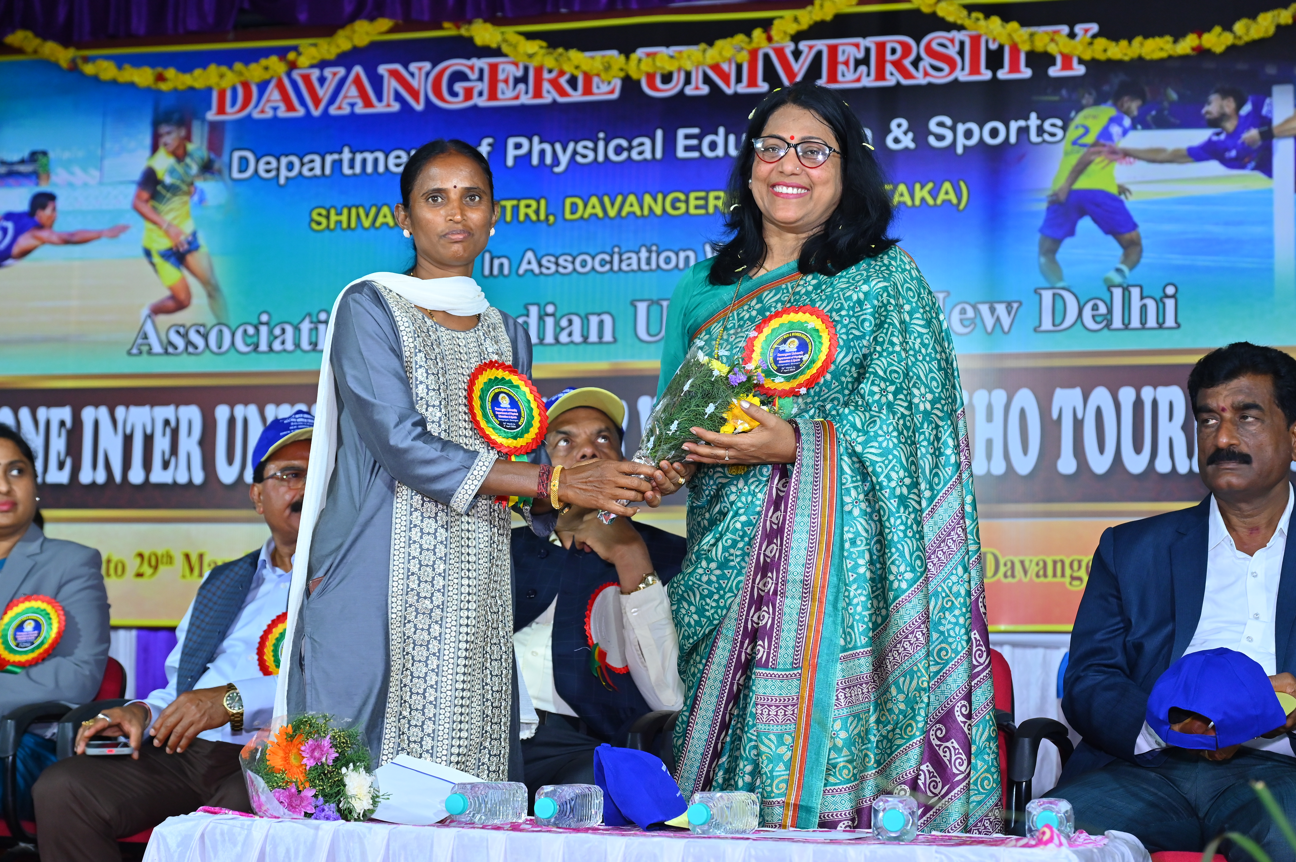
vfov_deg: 19.4
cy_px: 431
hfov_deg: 28.9
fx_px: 2518
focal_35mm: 70
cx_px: 648
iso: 1250
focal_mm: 70
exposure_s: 1/160
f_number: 5
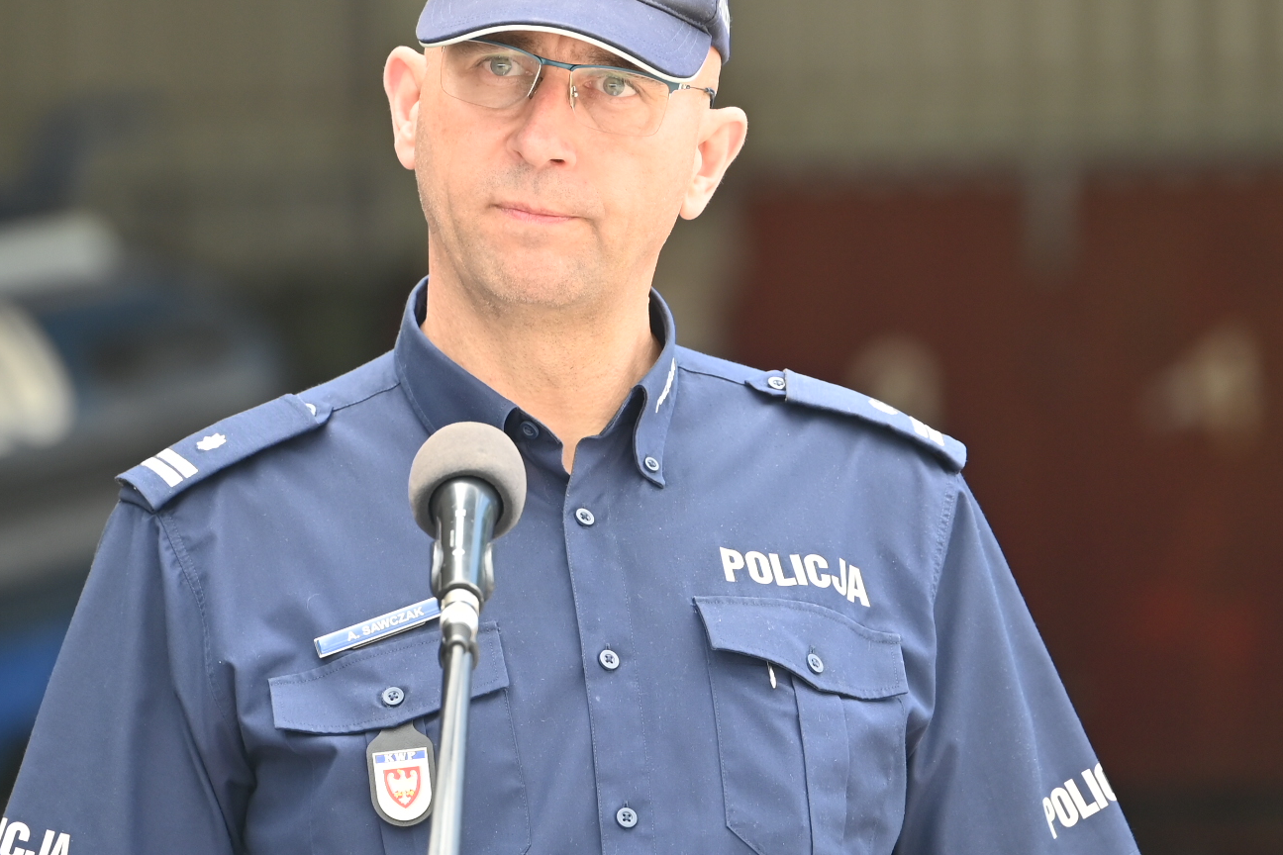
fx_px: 8018
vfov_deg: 6.1
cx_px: 591
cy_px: 365
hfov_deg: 9.1
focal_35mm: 225
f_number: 2.8
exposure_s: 1/400
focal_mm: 180
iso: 180
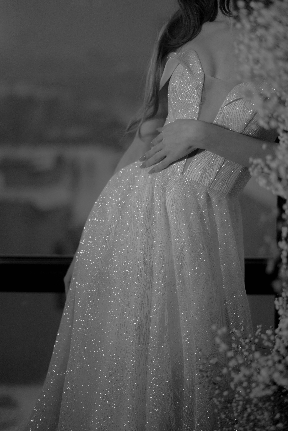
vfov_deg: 39.6
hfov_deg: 27.0
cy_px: 216
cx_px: 144
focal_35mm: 50
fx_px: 600
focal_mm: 50
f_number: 1.8
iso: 1000
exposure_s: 1/160
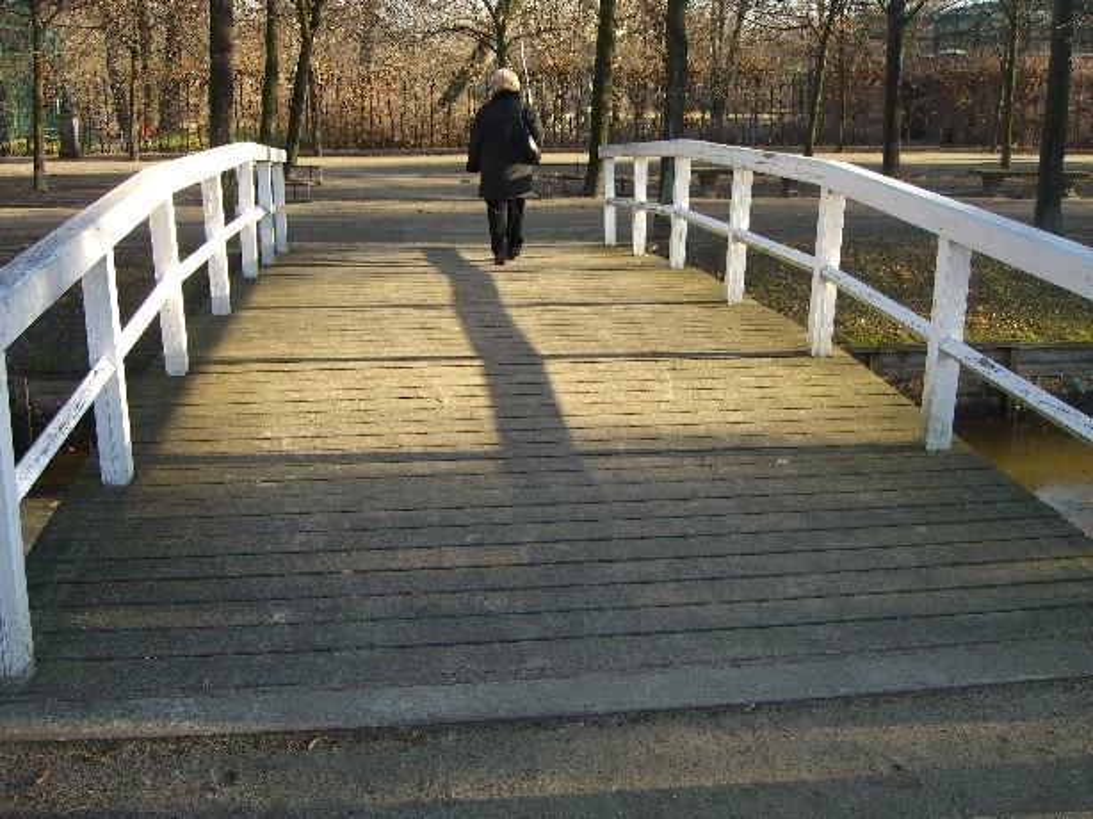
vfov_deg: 37.7
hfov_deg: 49.0
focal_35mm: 38
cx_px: 546
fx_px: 1199
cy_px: 410
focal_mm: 7.9
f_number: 2.8
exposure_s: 1/200
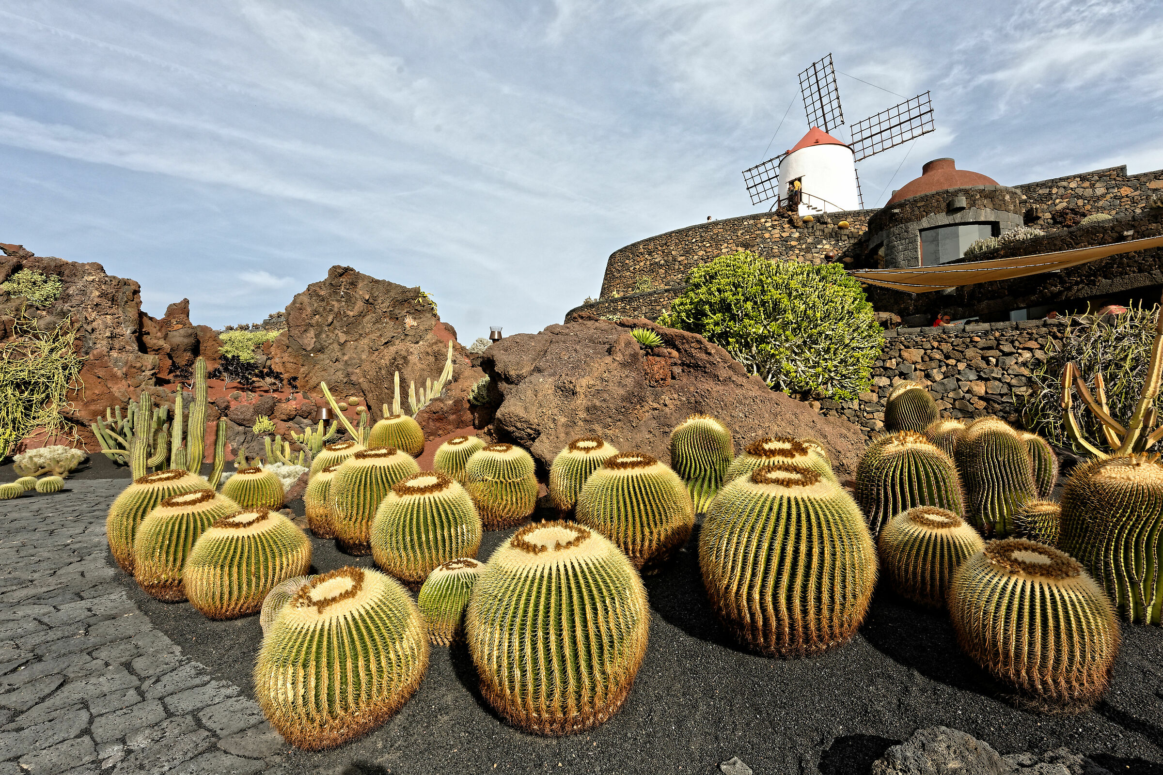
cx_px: 582
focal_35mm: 16
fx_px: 533
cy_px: 388
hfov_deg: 95.0
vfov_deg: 72.1
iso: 200
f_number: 16
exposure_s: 1/160
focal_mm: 11
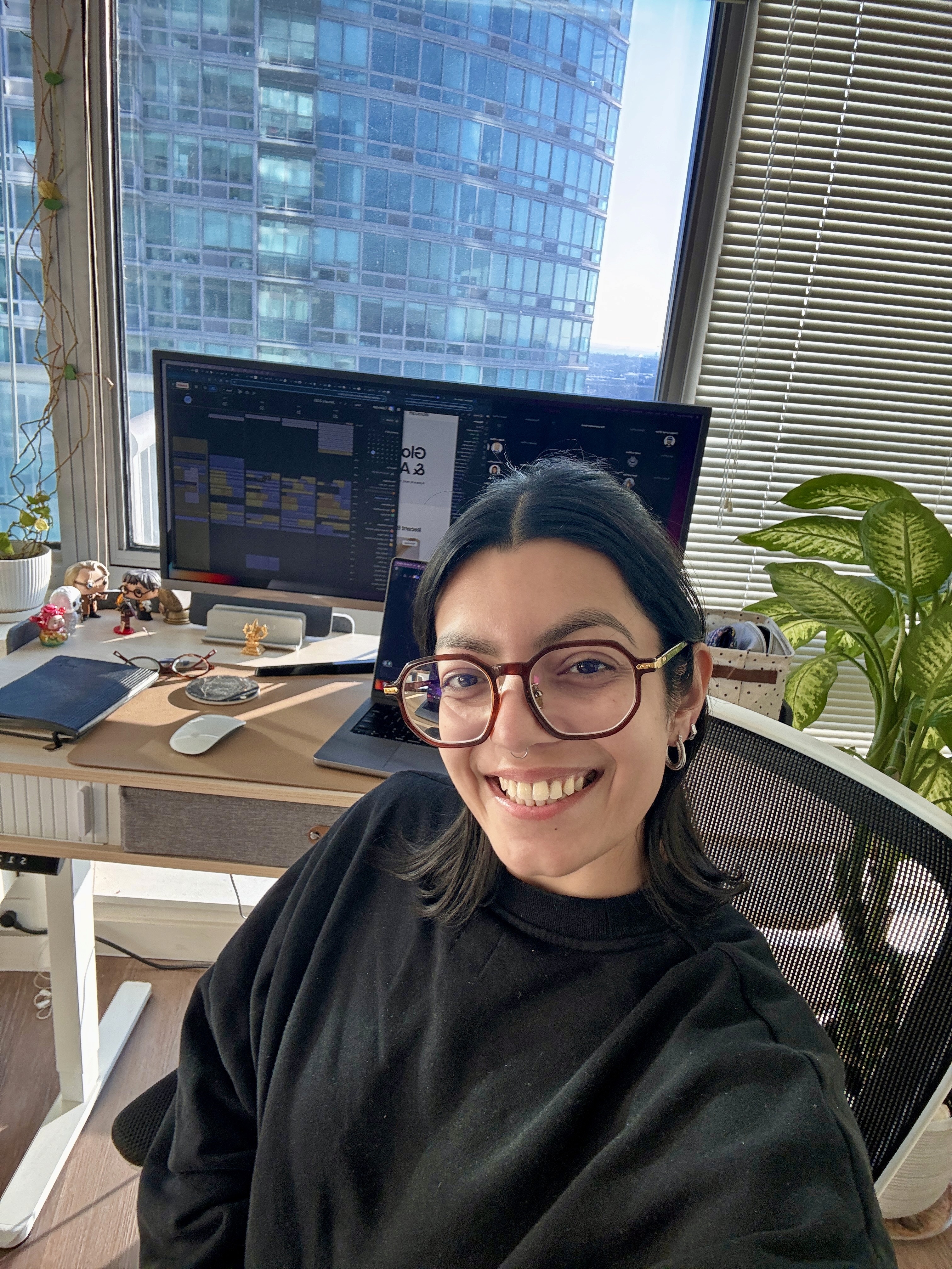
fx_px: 843
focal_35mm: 23
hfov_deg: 58.9
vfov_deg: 73.9
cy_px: 634
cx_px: 476
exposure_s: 1/121
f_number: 1.9
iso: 50
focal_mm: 2.69
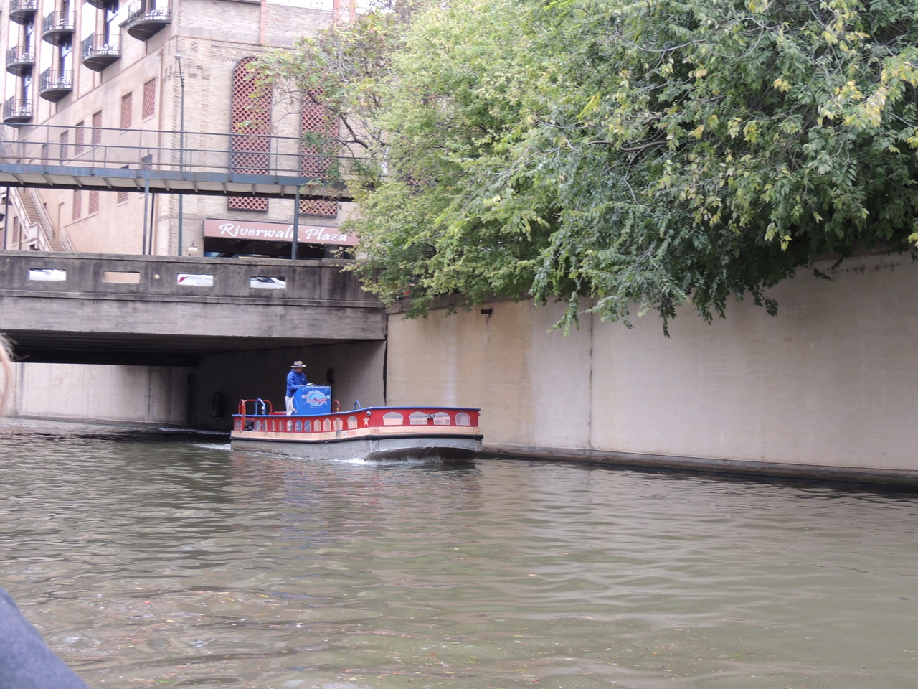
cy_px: 344
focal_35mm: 47
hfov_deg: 40.4
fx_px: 1246
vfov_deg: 30.9
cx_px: 459
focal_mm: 8.3
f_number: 3.5
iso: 200
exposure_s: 1/50
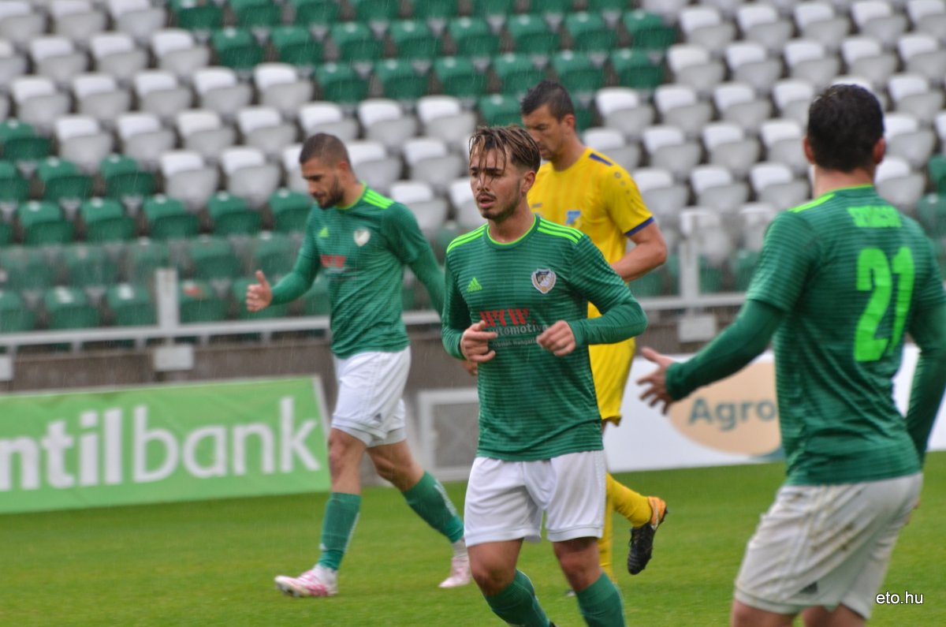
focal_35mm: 450
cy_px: 314
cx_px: 473
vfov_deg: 3.0
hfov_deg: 4.6
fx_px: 11801
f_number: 7.1
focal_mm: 300
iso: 500
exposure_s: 1/160
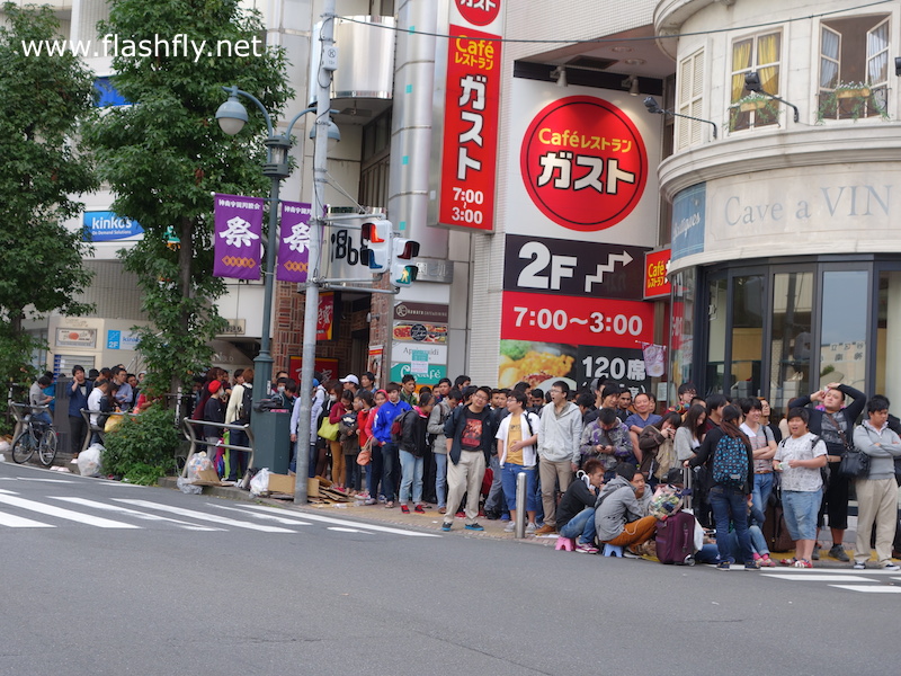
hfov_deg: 34.3
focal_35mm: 56
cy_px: 338
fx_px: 1458
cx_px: 450
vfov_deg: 26.1
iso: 160
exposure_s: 1/100
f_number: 5
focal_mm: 20.85
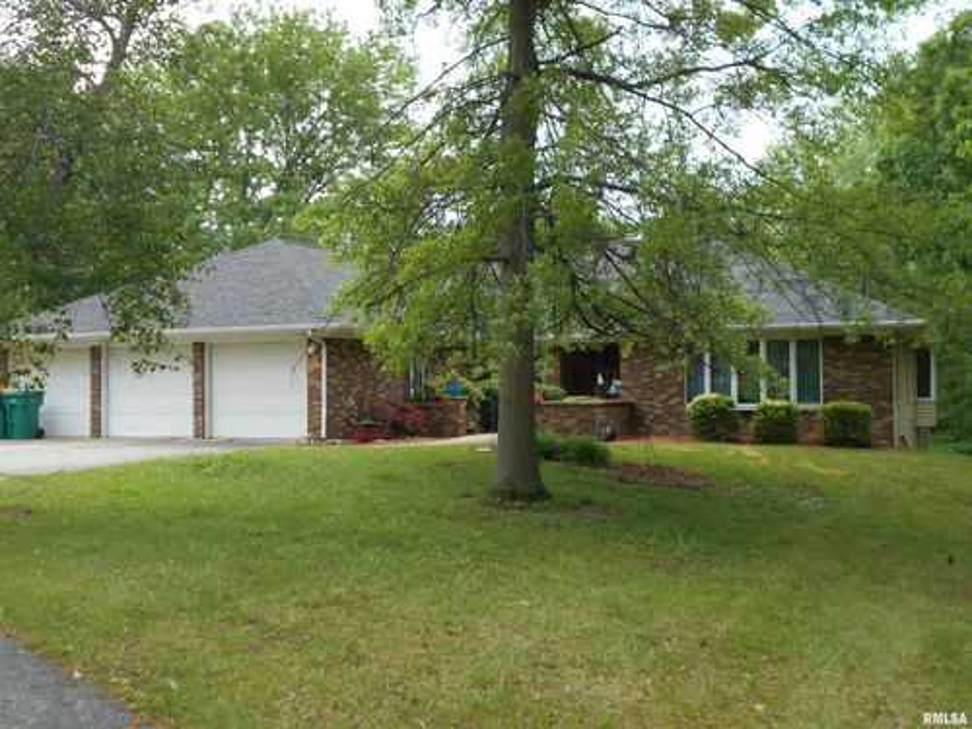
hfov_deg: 50.1
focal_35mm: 37
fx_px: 1039
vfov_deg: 38.7
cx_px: 486
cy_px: 364
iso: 80
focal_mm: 6.7
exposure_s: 1/200
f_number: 3.9
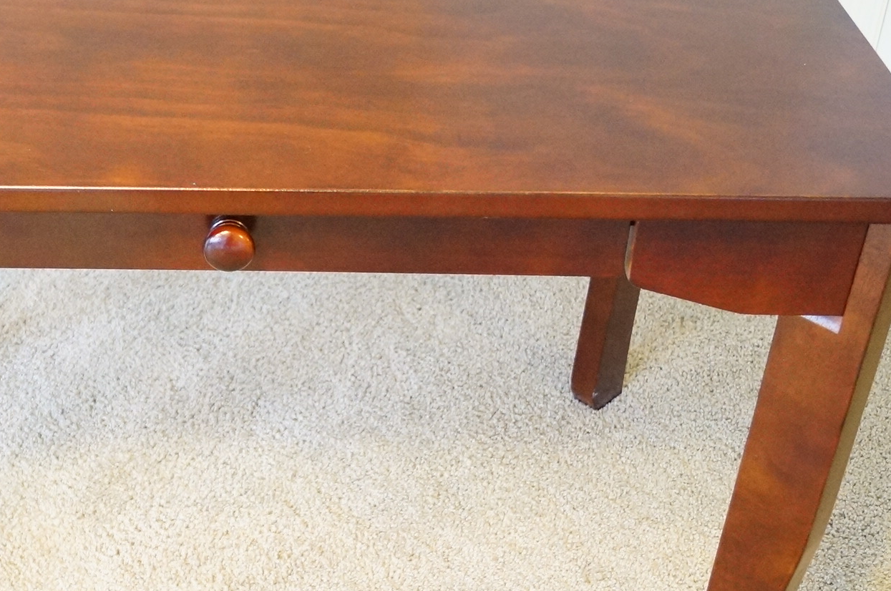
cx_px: 236
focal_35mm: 59
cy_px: 281
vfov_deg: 22.9
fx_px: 1458
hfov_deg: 33.4
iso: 3200
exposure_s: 1/20
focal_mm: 20
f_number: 3.5
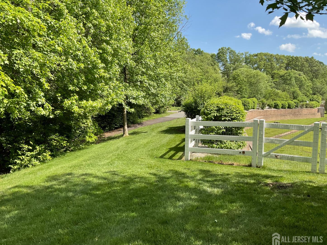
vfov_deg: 46.8
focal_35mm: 30
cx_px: 159
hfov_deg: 59.9
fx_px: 283
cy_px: 122
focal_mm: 3
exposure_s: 1/978
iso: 16
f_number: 1.8
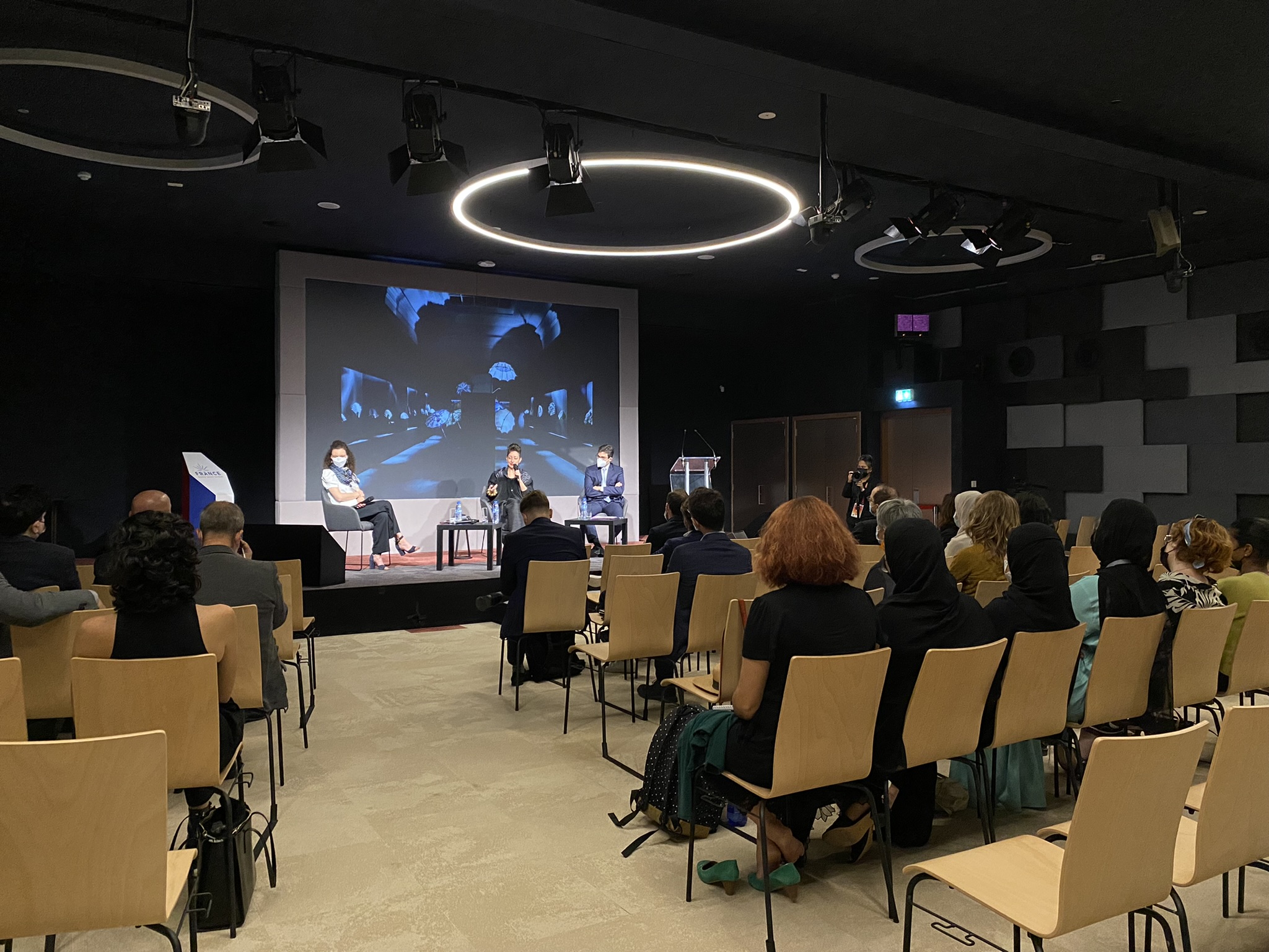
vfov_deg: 53.1
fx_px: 953
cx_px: 634
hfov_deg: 67.3
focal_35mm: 26
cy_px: 476
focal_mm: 4.25
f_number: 1.8
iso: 500
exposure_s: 1/41
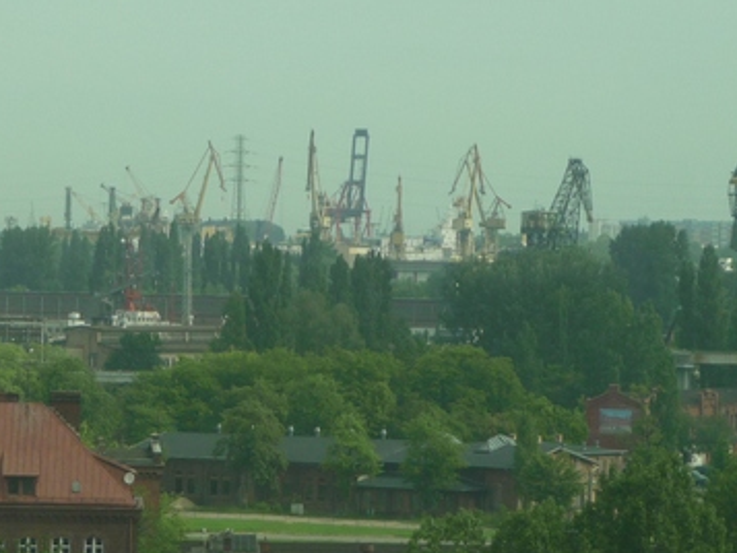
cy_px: 349
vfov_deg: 5.9
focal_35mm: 251
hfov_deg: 7.9
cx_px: 237
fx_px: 5346
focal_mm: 19.1
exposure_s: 1/100
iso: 100
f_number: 4.7
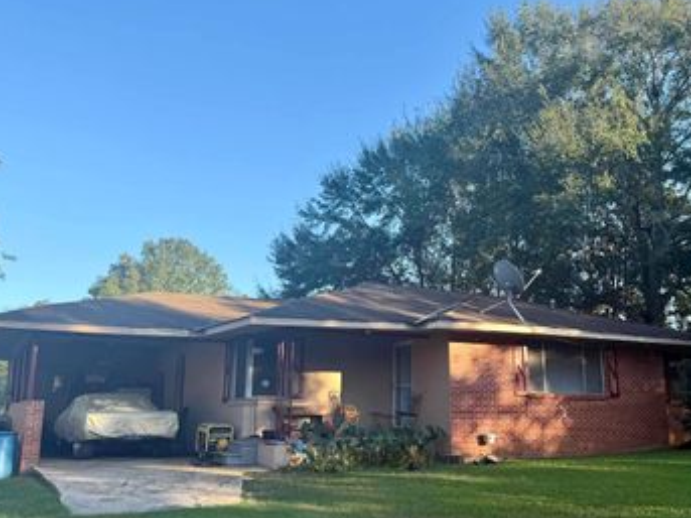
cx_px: 399
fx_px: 698
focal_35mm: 35
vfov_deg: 40.7
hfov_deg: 52.4
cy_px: 269
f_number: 1.78
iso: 80
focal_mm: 6.76
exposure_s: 1/1292
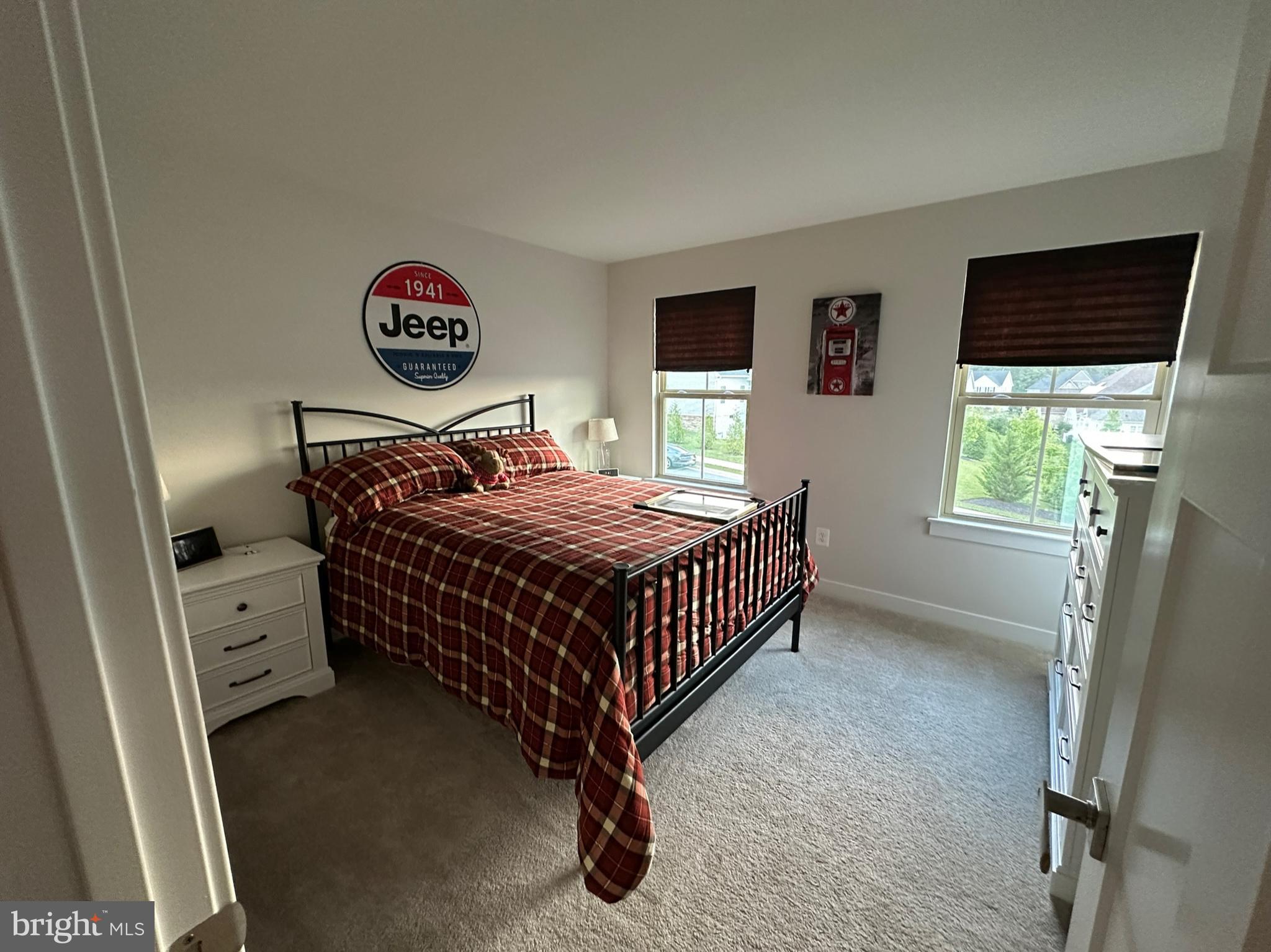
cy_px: 476
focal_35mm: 14
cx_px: 636
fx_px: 514
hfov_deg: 102.1
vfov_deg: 85.7
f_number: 2.2
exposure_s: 1/60
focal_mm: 2.22
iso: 640
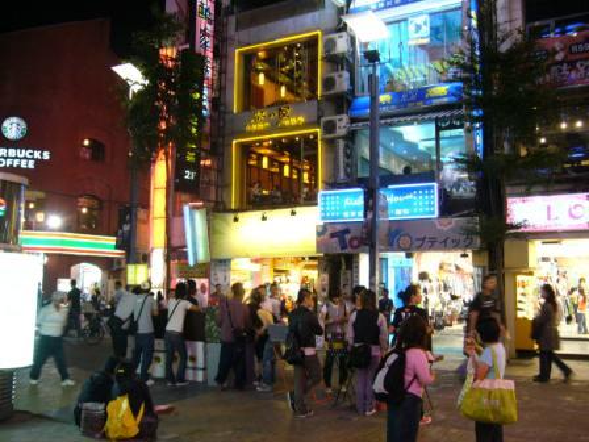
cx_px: 294
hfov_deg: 52.6
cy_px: 221
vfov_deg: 40.7
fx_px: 596
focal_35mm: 35
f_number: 2.8
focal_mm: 5.8
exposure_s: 1/13
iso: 200
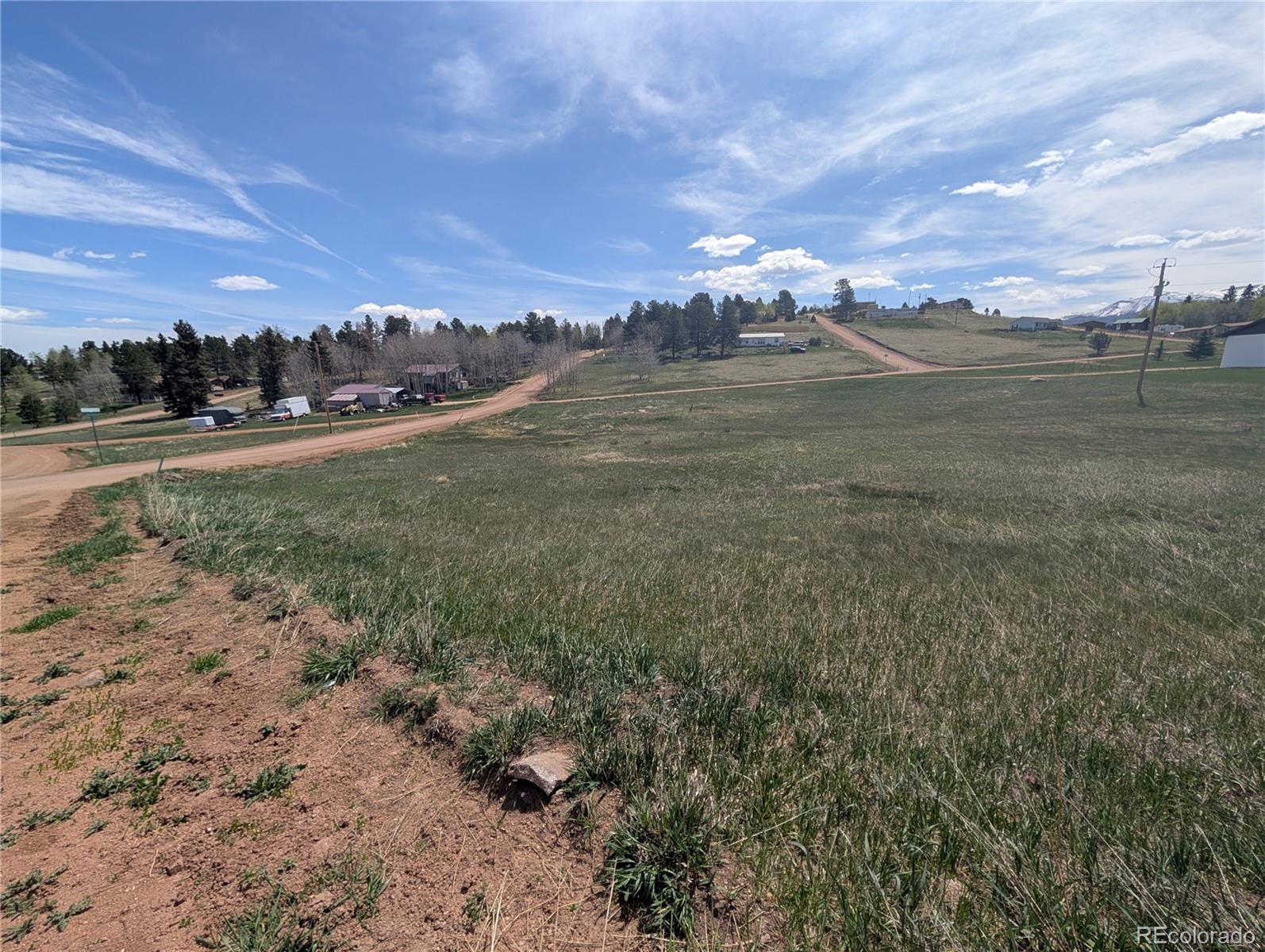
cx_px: 632
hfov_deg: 110.5
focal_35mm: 12
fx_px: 439
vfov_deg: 94.6
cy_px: 476
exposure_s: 1/3663
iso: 51
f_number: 1.7
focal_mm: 2.02
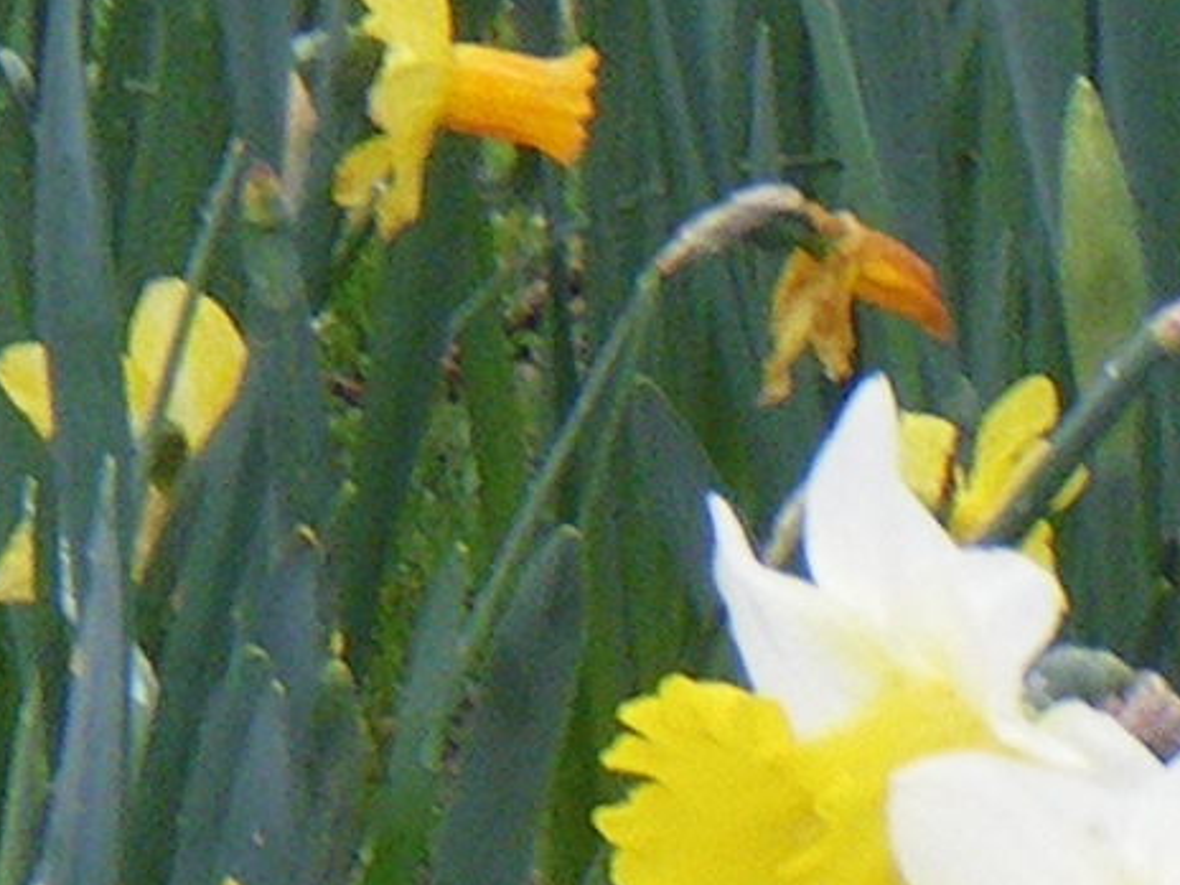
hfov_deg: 3.2
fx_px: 20657
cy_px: 422
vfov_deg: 2.5
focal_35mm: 606
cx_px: -1582
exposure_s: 1/100
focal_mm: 13.7
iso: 125
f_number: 4.8
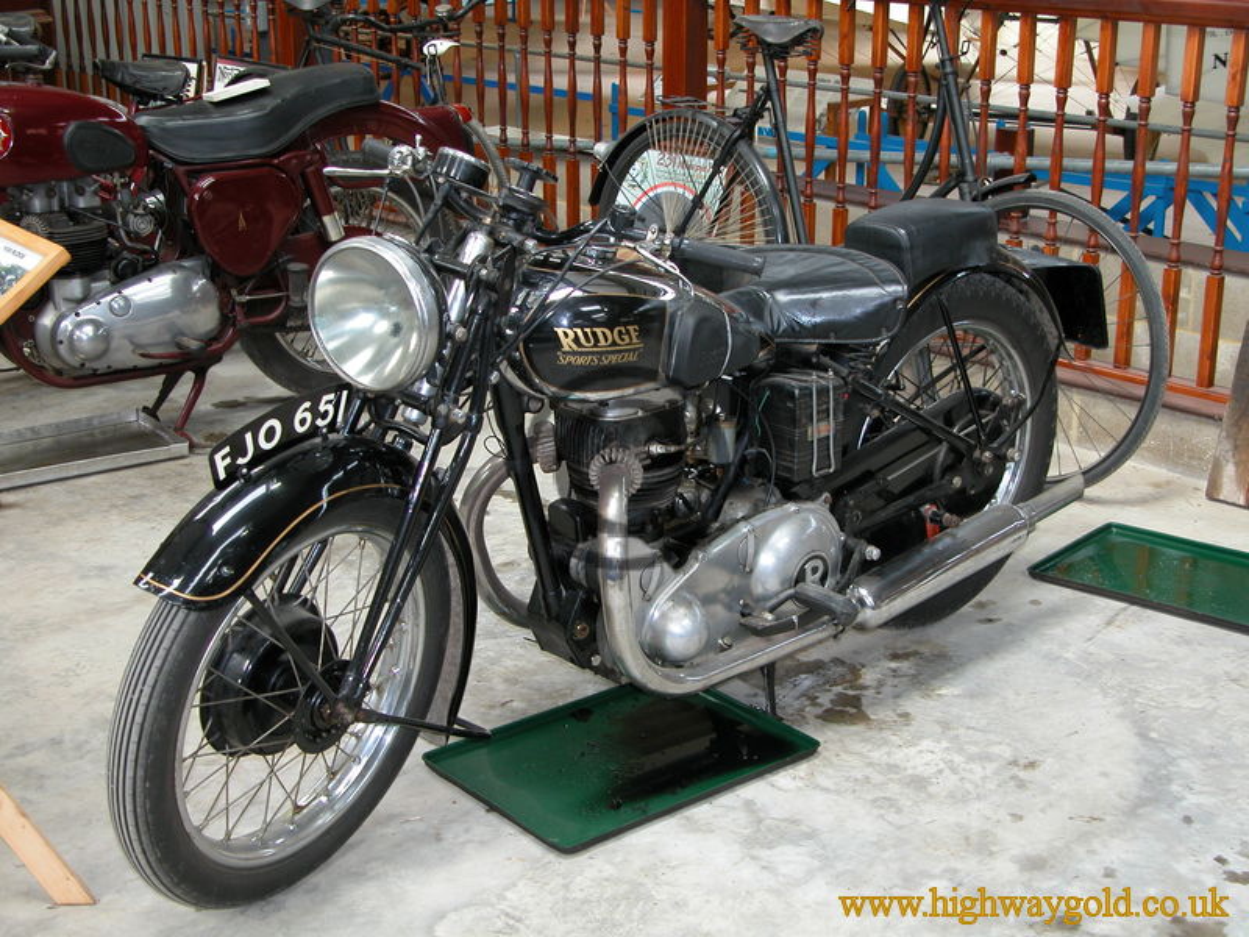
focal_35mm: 54
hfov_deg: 35.5
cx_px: 624
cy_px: 468
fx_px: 1948
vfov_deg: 27.0
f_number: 3.1
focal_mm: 13.7
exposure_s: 1/30
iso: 100
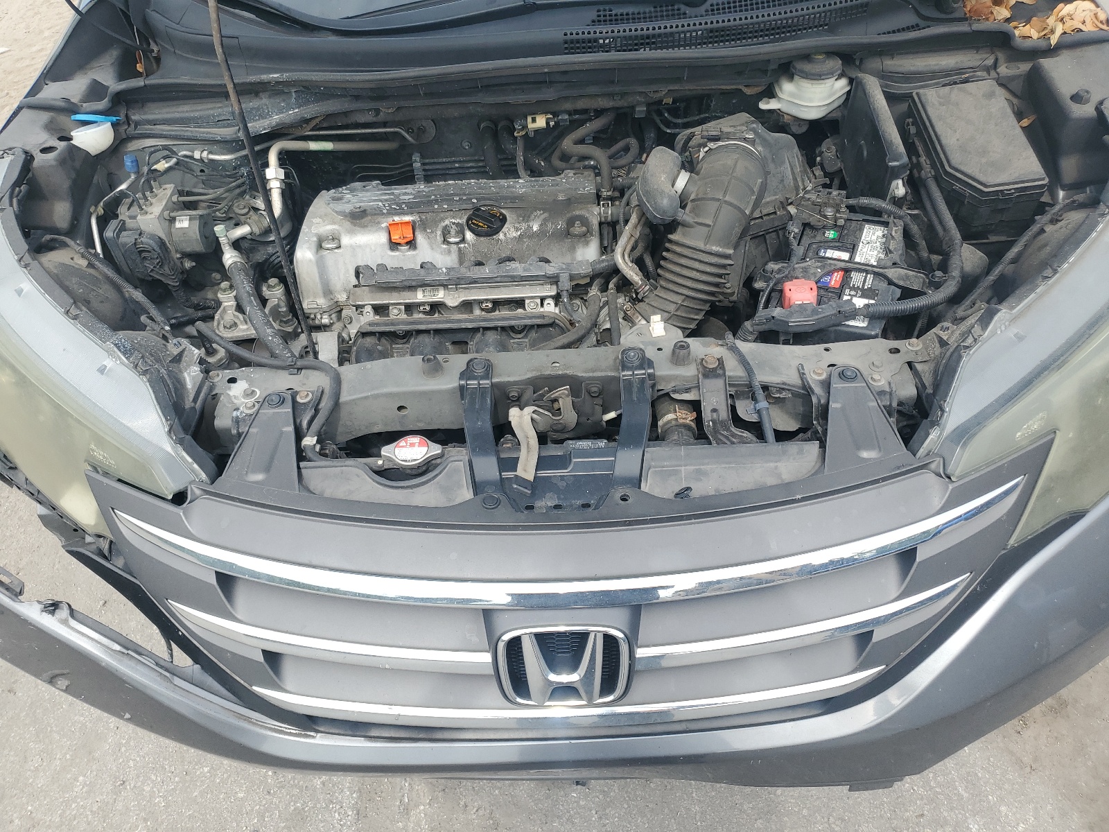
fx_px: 833
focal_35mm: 26
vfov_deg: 53.1
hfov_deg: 67.3
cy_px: 416
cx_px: 554
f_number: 1.5
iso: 50
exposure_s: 1/909
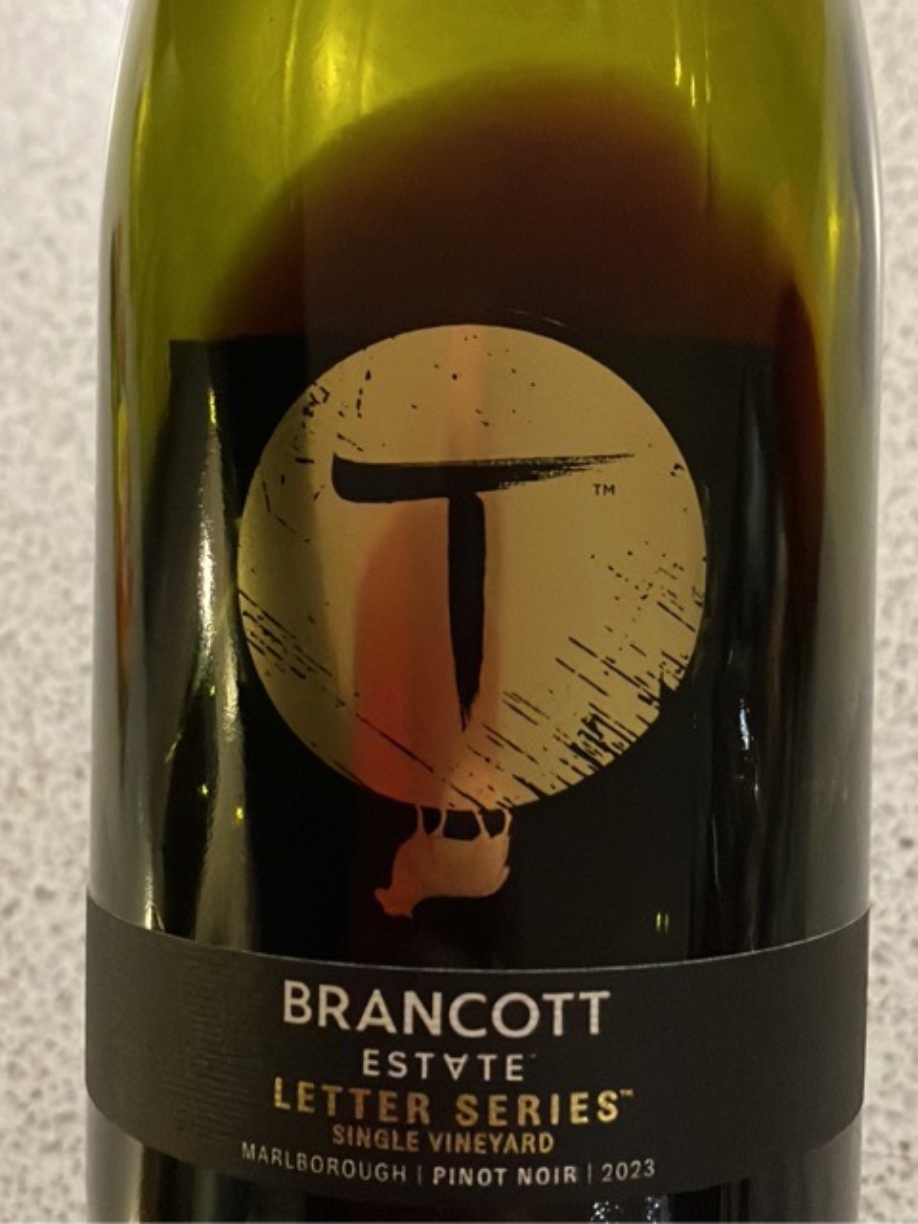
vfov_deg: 61.7
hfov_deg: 48.2
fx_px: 1025
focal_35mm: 29
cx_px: 459
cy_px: 612
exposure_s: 1/50
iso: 800
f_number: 1.8
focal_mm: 3.99
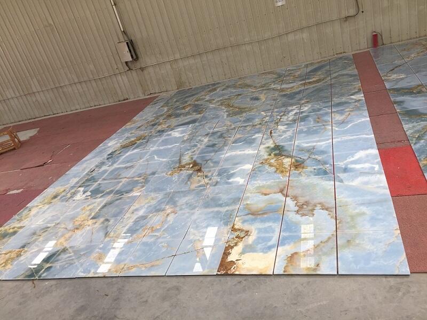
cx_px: 214
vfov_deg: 48.2
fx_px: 358
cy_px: 160
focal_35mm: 29
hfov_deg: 61.7
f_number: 2.2
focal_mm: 4.15
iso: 40
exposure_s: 1/100
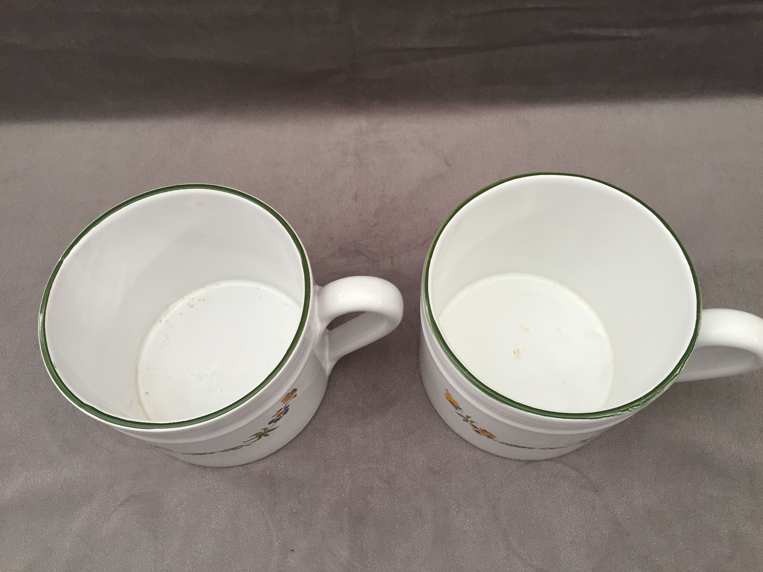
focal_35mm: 29
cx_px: 382
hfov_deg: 61.7
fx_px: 639
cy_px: 286
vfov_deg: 48.2
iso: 40
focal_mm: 4.15
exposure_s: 1/30
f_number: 2.2
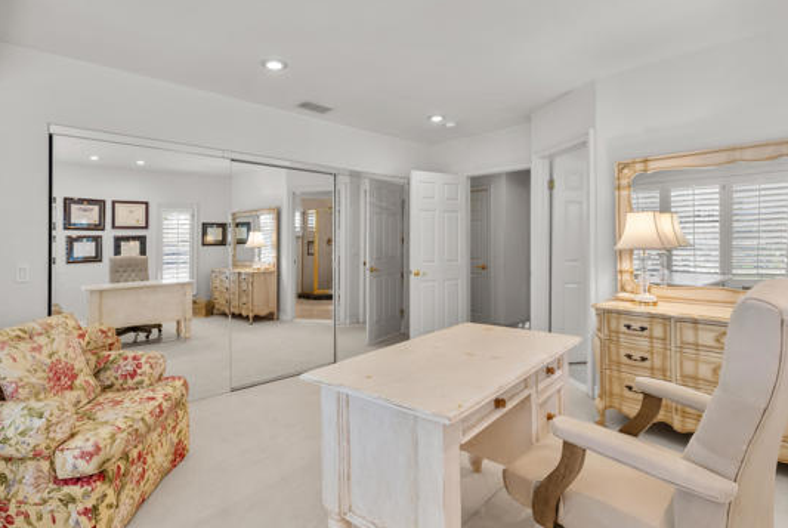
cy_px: 241
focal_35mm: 18
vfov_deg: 67.4
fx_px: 395
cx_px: 364
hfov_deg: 89.8
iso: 125
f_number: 9
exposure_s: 1
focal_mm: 15
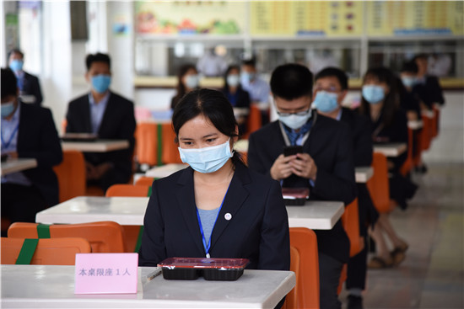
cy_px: 154
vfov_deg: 11.4
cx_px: 232
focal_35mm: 120
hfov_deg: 17.1
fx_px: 1547
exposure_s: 1/125
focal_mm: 120
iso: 1000
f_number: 4
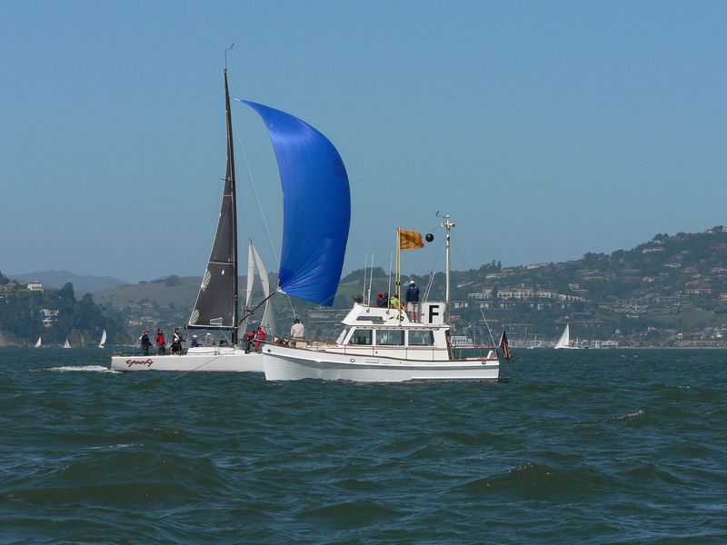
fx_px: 4305
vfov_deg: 7.2
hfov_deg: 9.7
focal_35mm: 205
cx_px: 364
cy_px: 272
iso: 80
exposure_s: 1/800
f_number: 5.6
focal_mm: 34.2
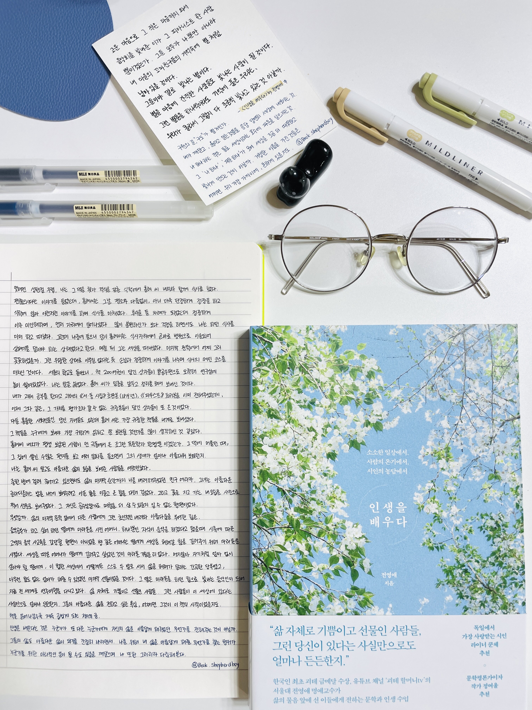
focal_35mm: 26
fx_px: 533
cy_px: 355
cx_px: 266
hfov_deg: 53.1
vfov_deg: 67.3
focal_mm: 4.2
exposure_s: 1/60
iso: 64
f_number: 1.6
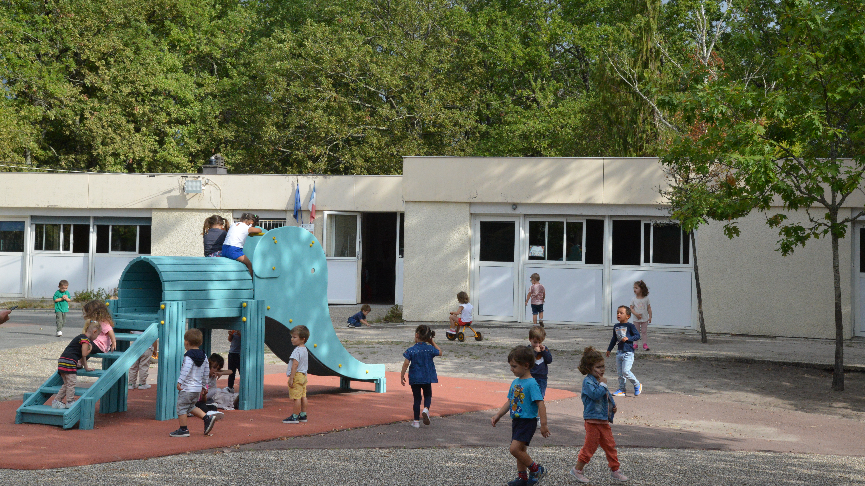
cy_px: 205
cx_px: 432
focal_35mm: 65
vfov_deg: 18.5
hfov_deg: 32.4
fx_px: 1491
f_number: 14
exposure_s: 1/3200
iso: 4000
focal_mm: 62
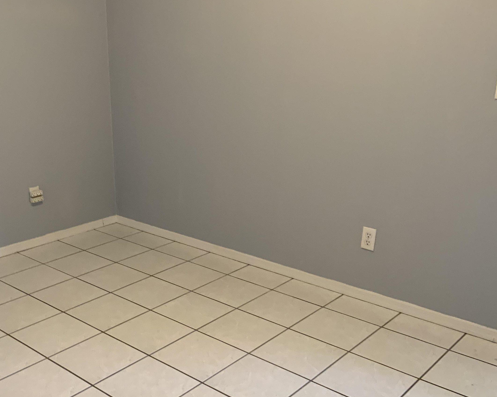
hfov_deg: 44.3
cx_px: 180
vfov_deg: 36.3
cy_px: 245
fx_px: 603
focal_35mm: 41
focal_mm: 3
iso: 125
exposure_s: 1/60
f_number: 1.8
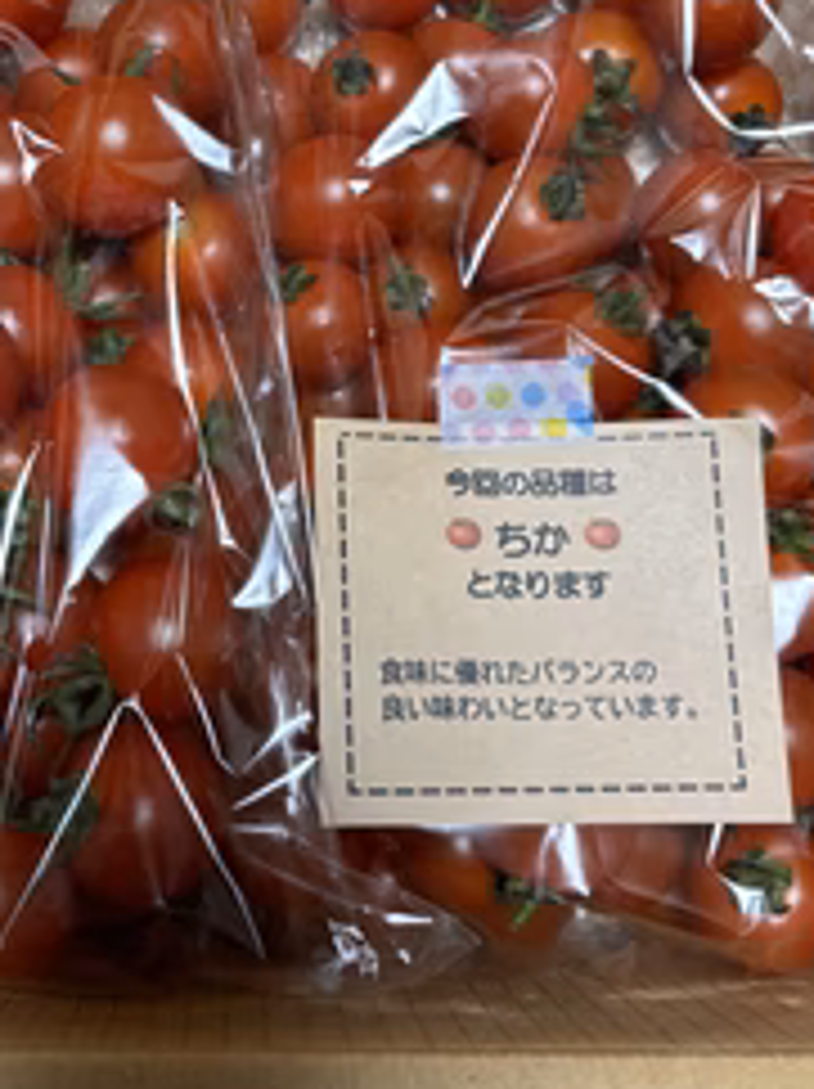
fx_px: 1351
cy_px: 328
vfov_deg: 43.0
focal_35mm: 43
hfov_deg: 33.0
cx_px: 225
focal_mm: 5.96
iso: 125
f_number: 1.6
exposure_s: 1/77
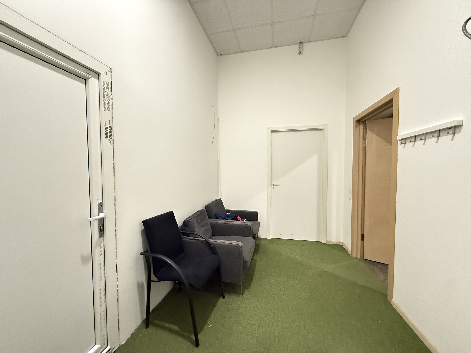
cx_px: 236
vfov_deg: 85.7
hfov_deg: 102.1
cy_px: 176
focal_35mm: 14
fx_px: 190
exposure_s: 1/33
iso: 1000
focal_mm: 2.22
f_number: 2.2
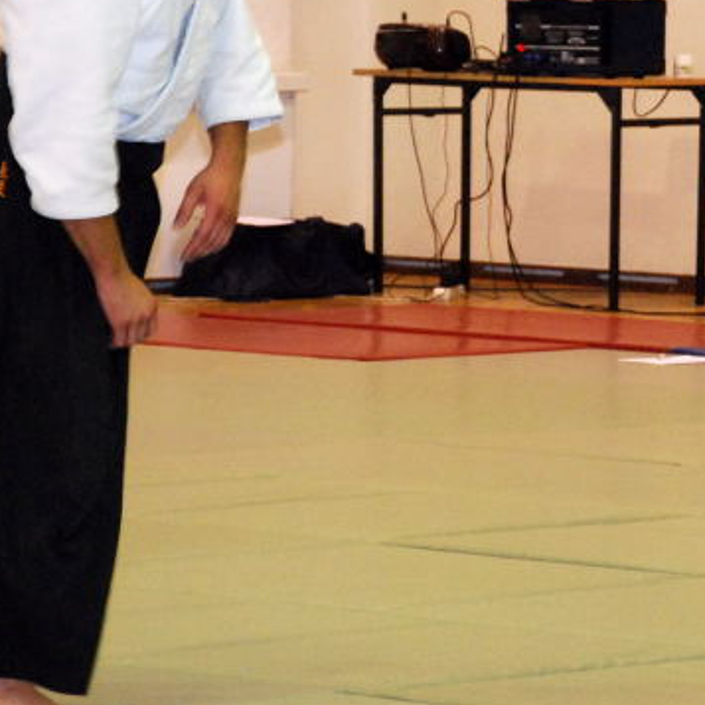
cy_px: 159
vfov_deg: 5.3
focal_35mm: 329
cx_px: 618
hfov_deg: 5.3
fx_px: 7581
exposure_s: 1/60
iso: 1600
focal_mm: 90
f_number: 5.6
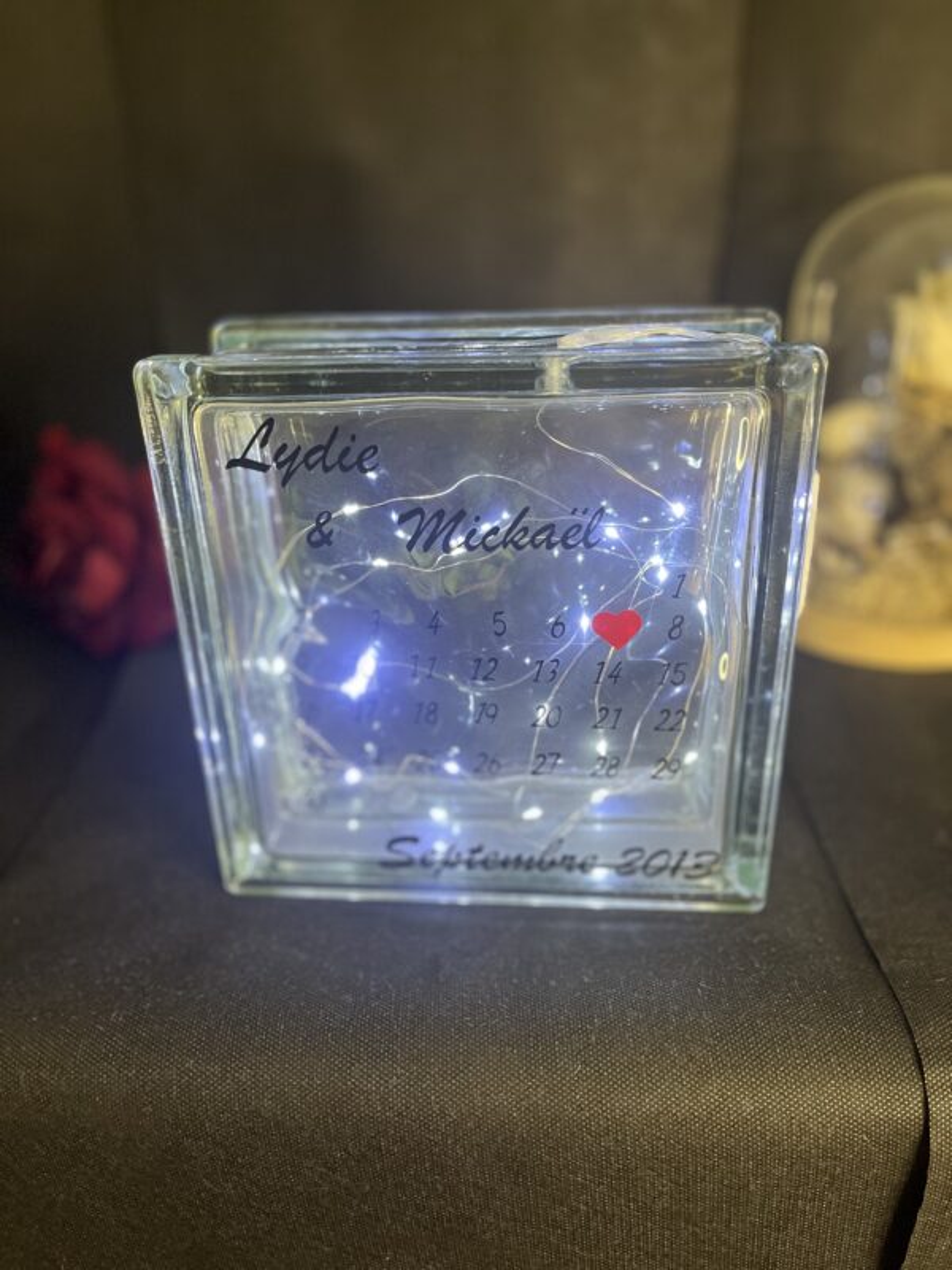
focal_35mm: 26
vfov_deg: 67.3
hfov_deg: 53.1
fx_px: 953
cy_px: 635
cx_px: 476
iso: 500
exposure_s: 1/60
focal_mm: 5.1
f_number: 1.6
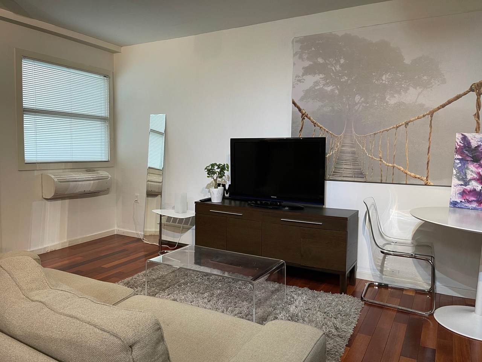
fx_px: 362
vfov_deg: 53.1
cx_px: 241
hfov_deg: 67.3
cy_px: 181
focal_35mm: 26
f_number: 1.6
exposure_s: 1/60
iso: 100
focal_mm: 5.1
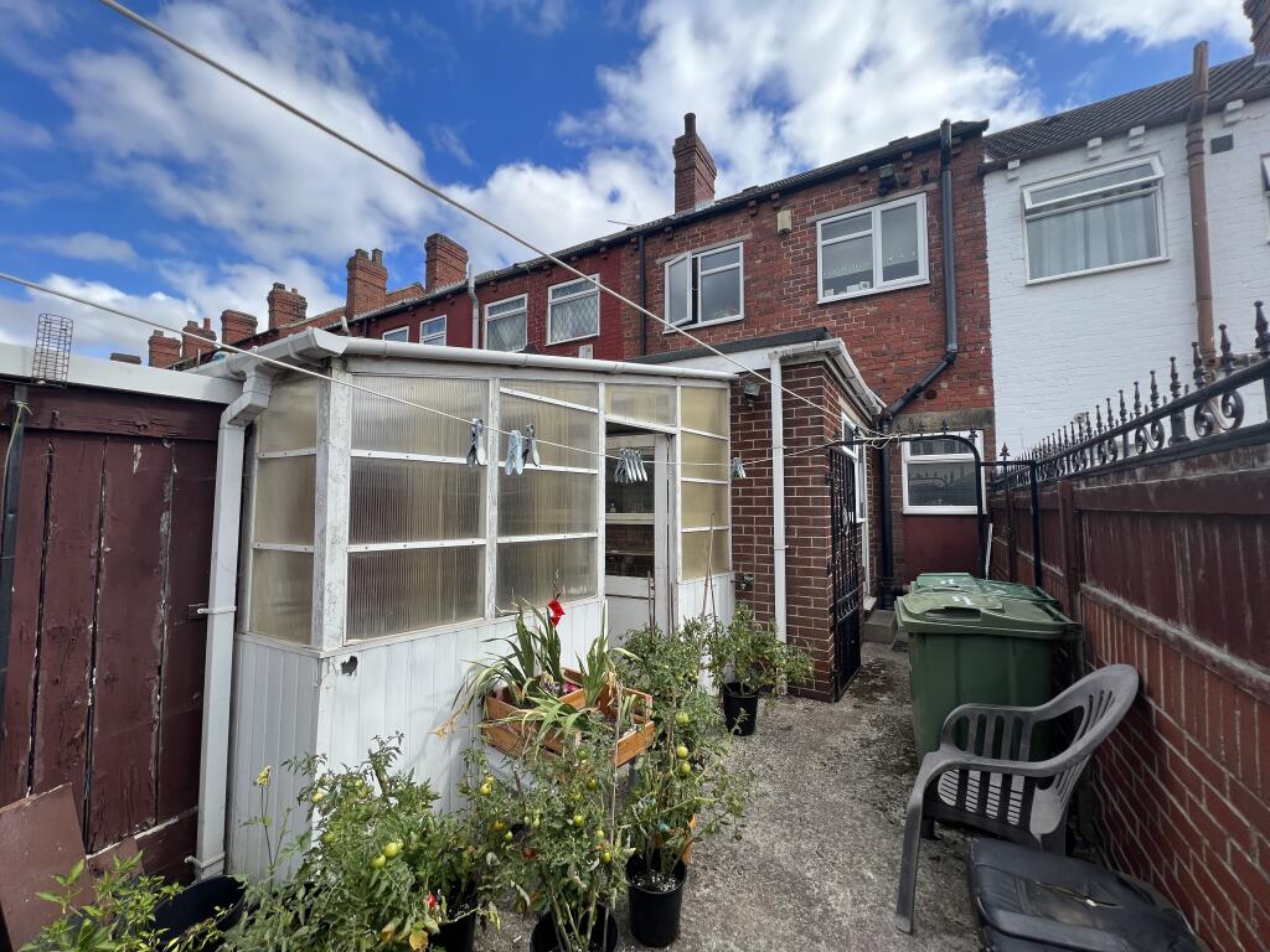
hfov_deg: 106.2
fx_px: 477
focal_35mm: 13
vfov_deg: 89.9
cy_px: 476
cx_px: 635
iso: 32
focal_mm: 1.57
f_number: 1.8
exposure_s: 1/834
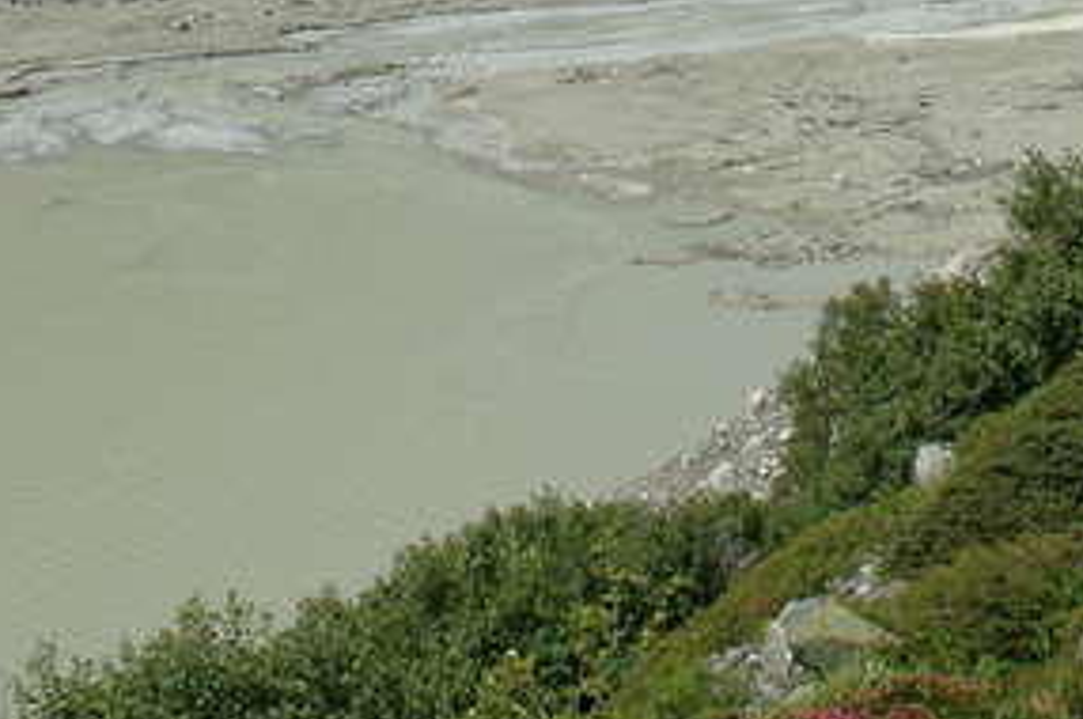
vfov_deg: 19.3
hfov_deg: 29.3
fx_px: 2043
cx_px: 799
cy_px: -40
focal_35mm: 68
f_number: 10
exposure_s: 1/400
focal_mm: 18
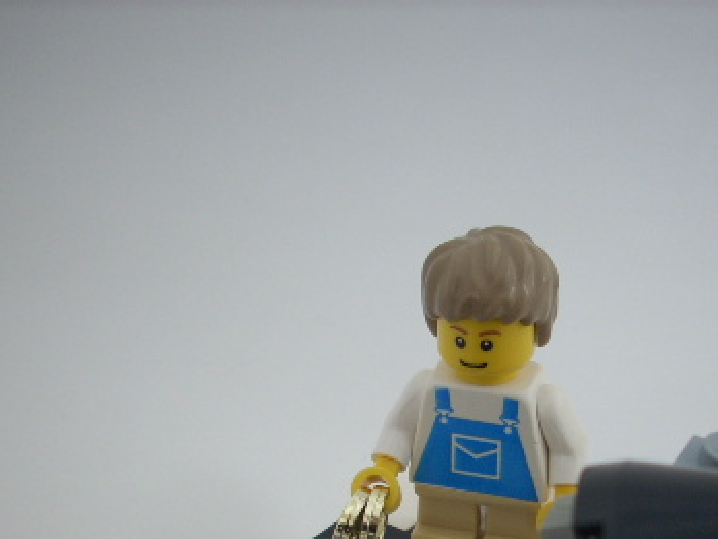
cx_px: 456
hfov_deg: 28.4
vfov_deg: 21.1
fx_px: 1410
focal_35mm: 68
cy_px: 487
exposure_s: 1/369
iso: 64
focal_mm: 6.2
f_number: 5.6
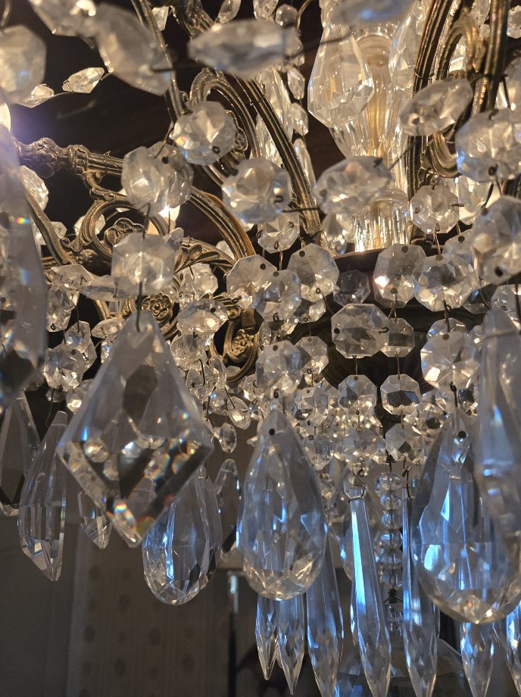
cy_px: 377
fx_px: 603
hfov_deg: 46.7
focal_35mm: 30
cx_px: 257
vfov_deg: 59.9
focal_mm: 5.4
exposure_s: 1/100
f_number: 1.8
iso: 1000
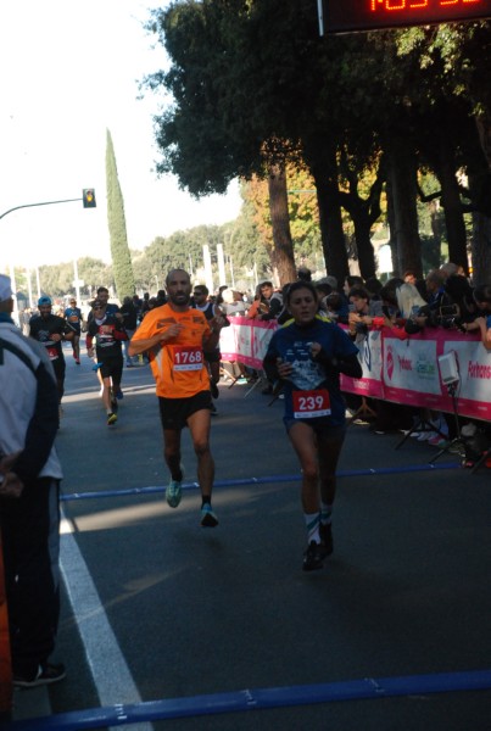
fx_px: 2137
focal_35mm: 105
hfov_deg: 13.1
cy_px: 366
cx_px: 246
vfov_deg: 19.4
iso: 1000
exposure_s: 1/800
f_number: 5.6
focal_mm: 70
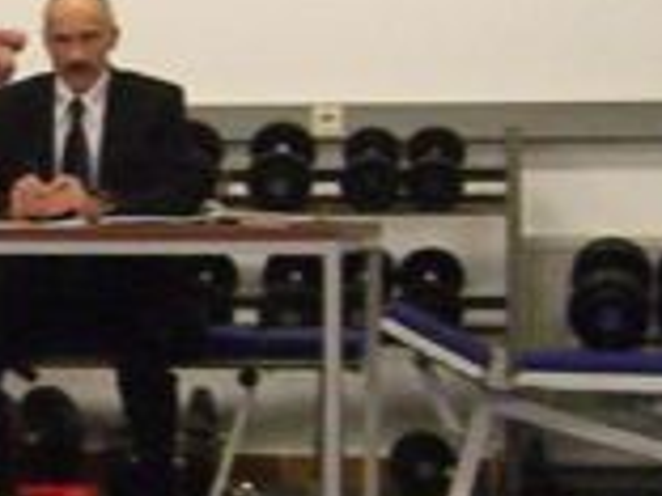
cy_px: 191
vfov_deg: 9.5
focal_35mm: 156
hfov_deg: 12.2
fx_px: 2983
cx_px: -242
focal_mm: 7.9
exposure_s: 1/100
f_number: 2.8
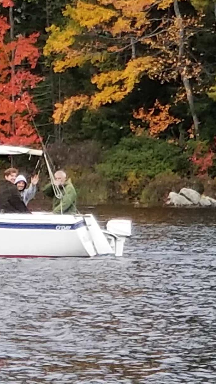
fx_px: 1447
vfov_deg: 15.0
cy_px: 43
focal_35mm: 142
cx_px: -174
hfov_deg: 8.2
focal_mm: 6
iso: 25
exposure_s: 1/209
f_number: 2.4
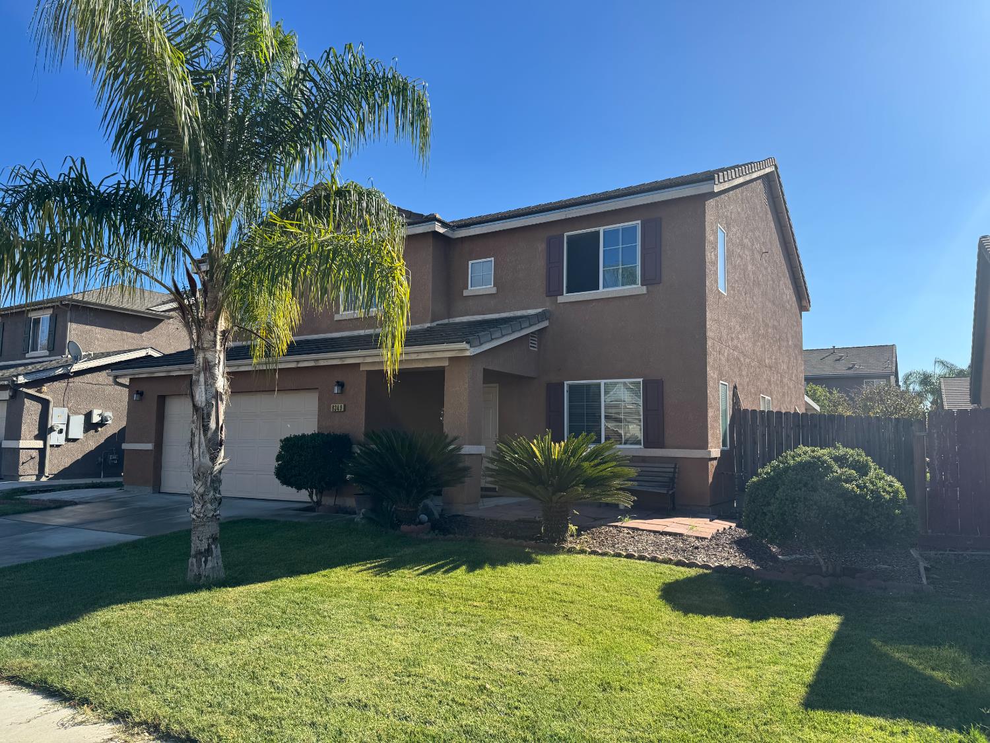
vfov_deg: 56.8
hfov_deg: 71.6
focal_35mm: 24
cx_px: 495
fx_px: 686
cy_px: 372
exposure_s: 1/3247
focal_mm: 6.76
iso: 80
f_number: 1.78
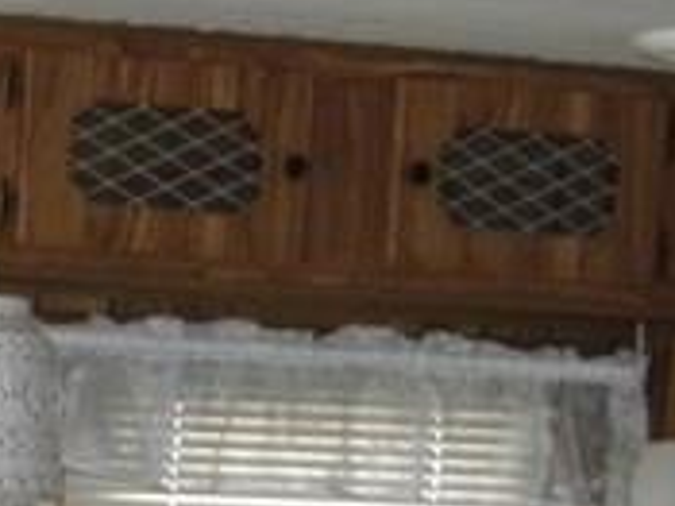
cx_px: -521
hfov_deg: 11.3
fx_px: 3196
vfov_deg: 8.0
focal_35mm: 164
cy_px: 1406
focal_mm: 5
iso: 160
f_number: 3.5
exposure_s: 1/30
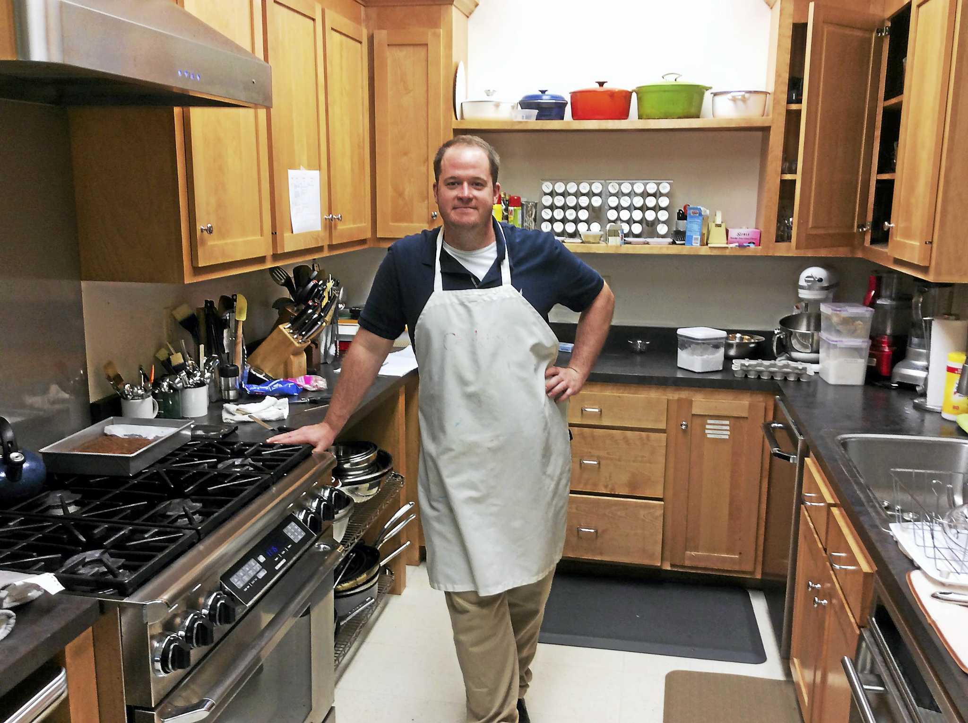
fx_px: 893
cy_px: 362
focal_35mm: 32
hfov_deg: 56.9
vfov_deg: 44.0
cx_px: 484
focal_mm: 3.3
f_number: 2.4
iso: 40
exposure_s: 1/24
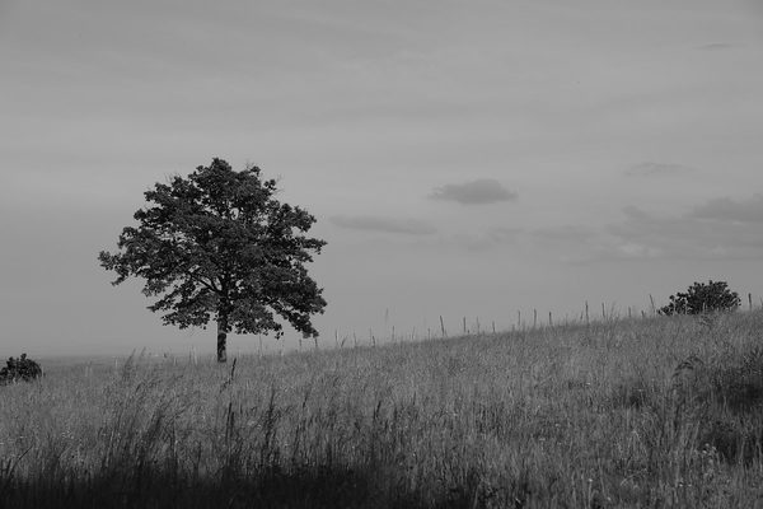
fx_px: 1589
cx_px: 382
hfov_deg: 27.0
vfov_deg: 18.2
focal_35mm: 75
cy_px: 254
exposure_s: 1/1400
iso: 200
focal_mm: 50
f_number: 5.6
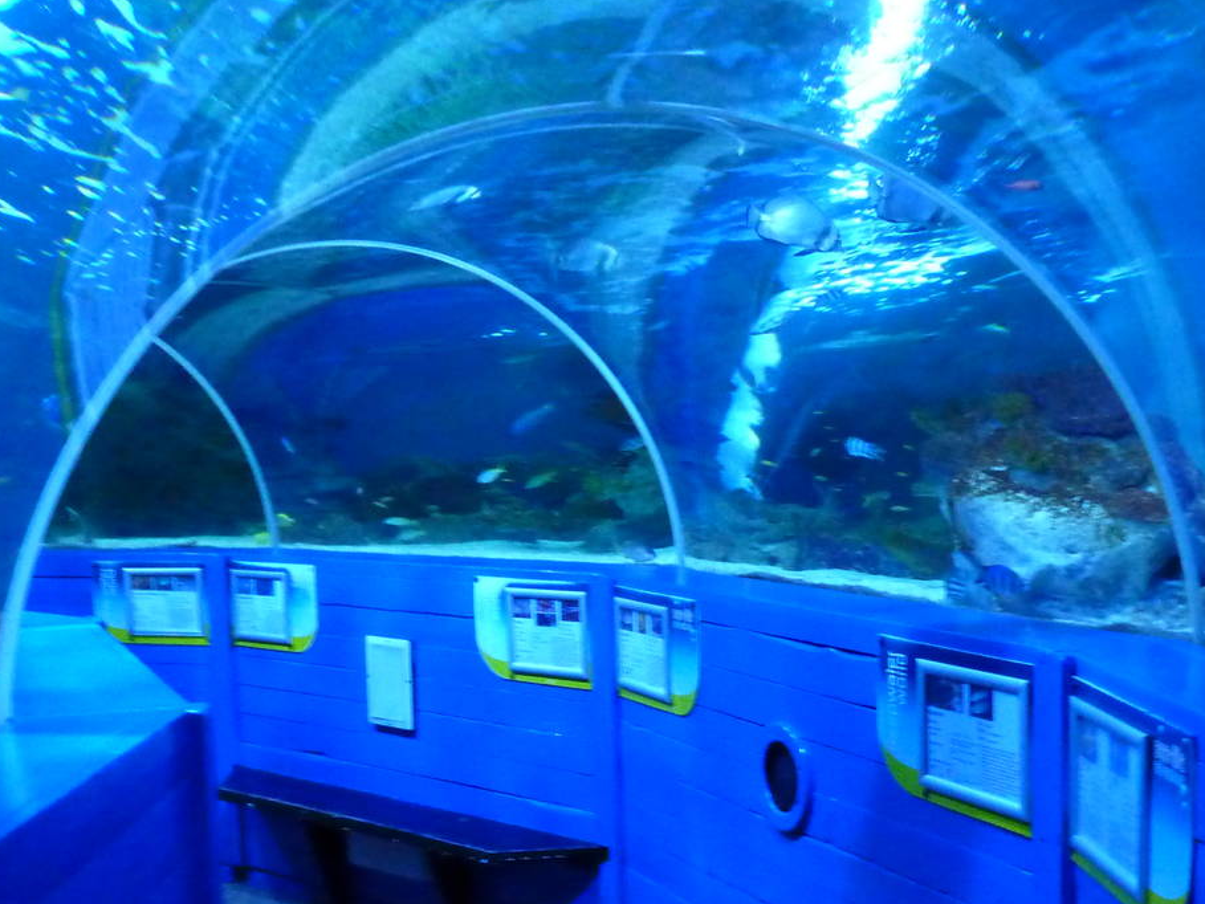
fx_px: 1532
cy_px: 610
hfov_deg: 42.8
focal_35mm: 44
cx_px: 685
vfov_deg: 32.6
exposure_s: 1/13
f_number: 3.3
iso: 800
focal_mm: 4.1
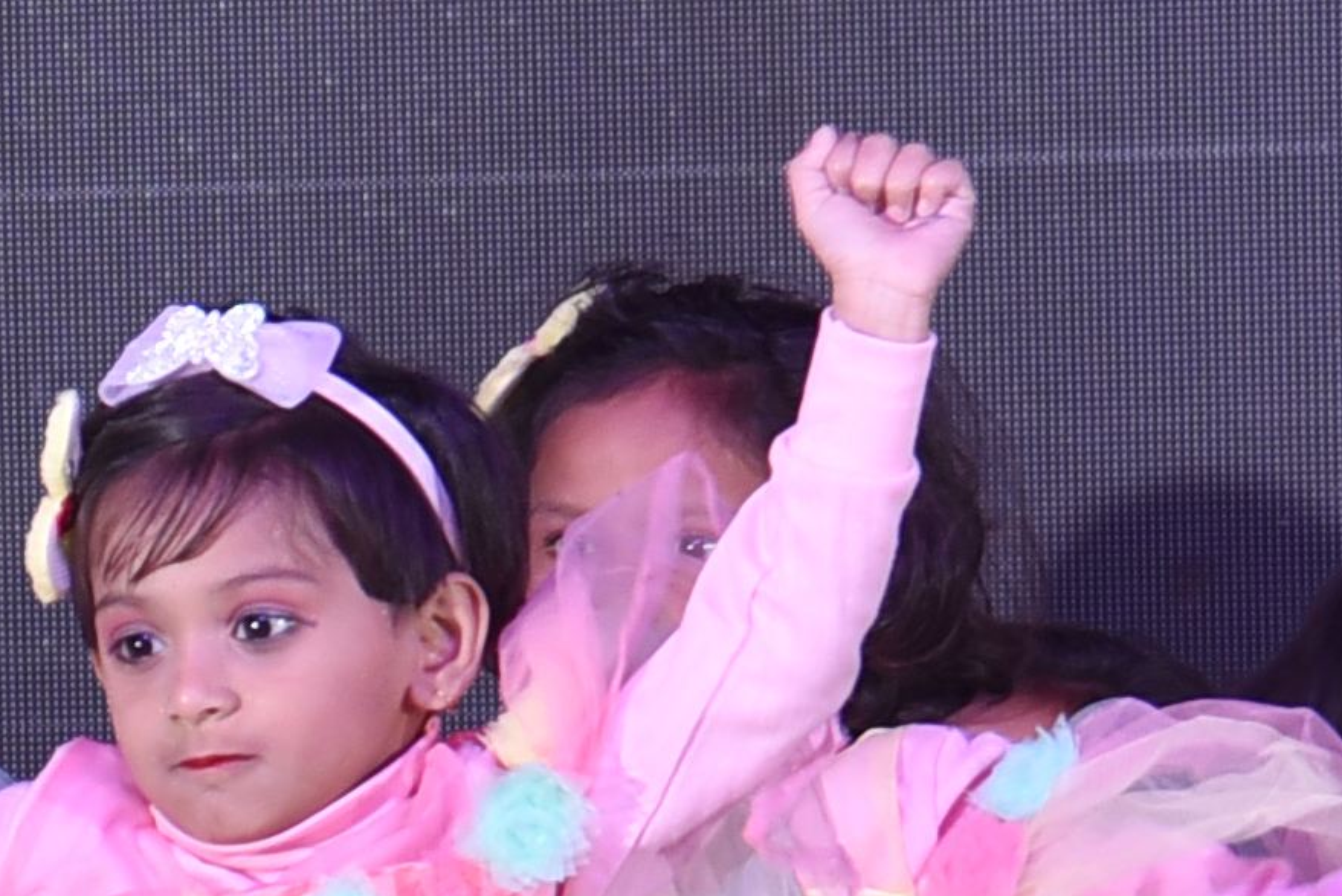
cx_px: -870
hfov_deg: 2.7
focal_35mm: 753
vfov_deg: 1.8
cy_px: 1447
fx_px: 28083
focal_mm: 110
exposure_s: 1/160
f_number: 6.3
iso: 250
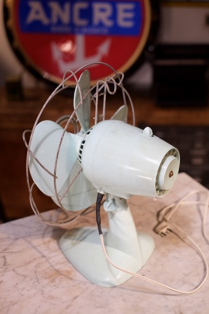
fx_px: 462
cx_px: 104
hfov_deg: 25.5
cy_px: 157
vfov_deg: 37.5
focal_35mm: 53
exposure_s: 1/250
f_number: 2.2
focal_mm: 35
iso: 1250
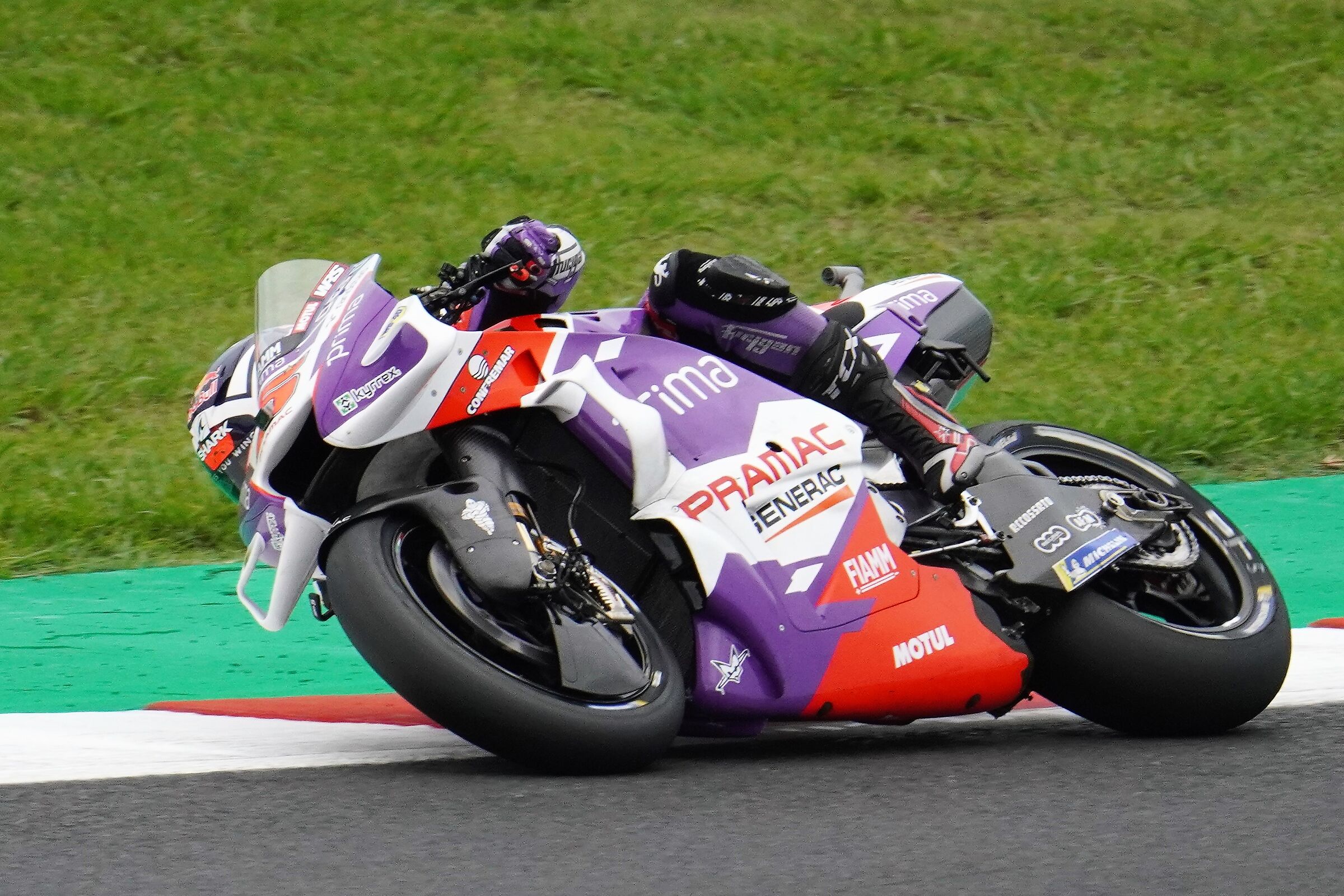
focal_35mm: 750
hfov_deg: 2.8
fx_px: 27992
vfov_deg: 1.8
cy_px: 448
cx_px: 672
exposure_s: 1/2000
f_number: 6.7
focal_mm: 500
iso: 1000
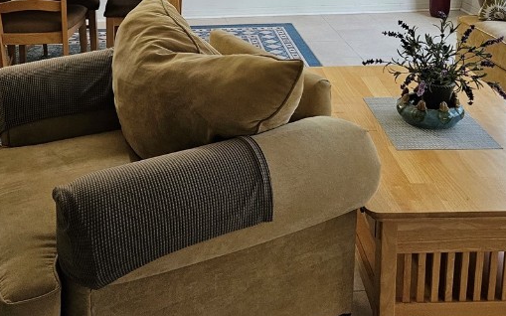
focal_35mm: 49
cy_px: 7
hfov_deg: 41.0
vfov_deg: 25.2
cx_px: 234
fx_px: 676
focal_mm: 5.4
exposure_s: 1/120
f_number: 1.8
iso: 400
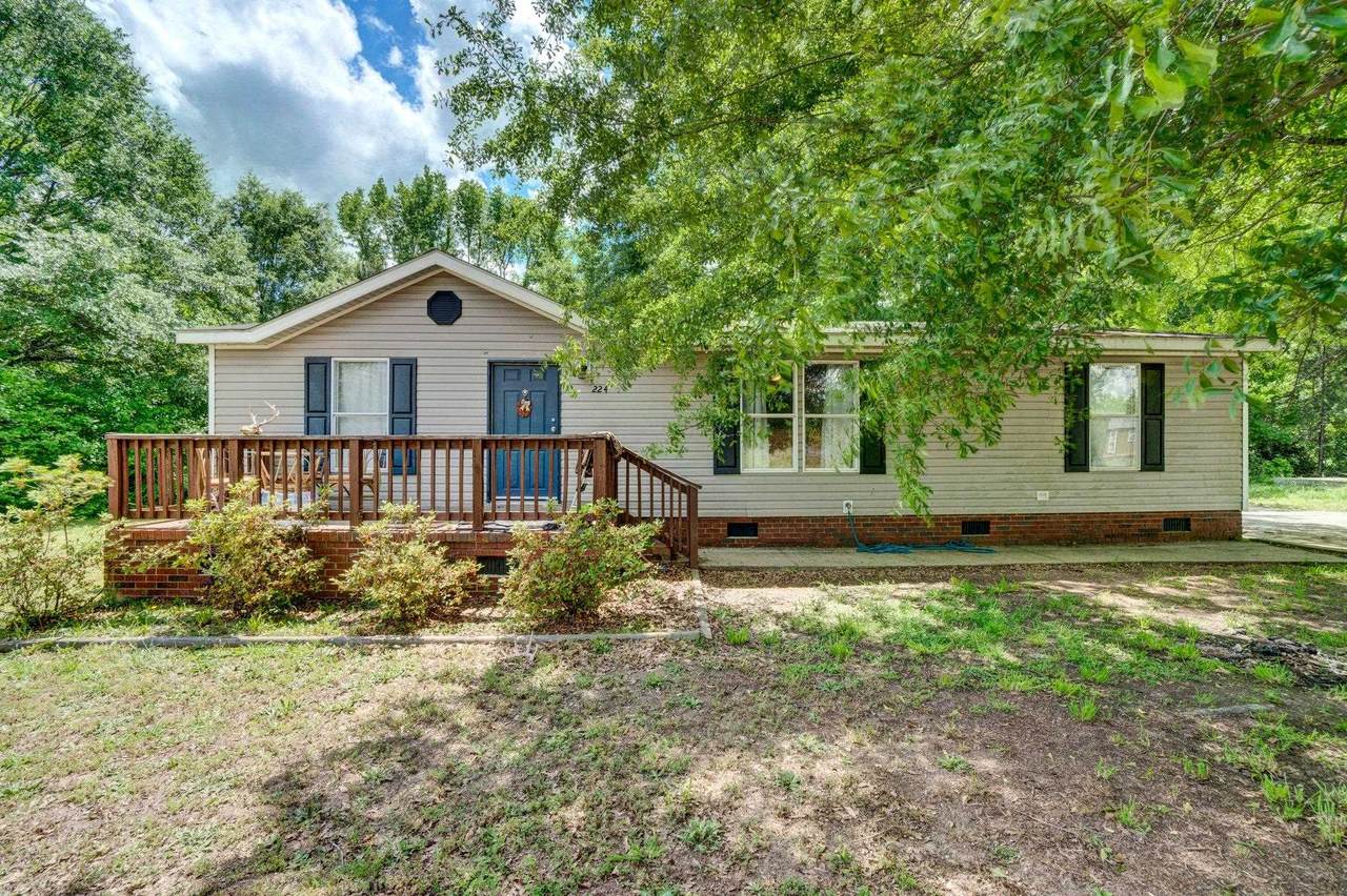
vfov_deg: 77.3
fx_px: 561
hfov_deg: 100.4
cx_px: 674
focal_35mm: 15
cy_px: 448
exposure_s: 1/200
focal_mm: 10
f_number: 9
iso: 400
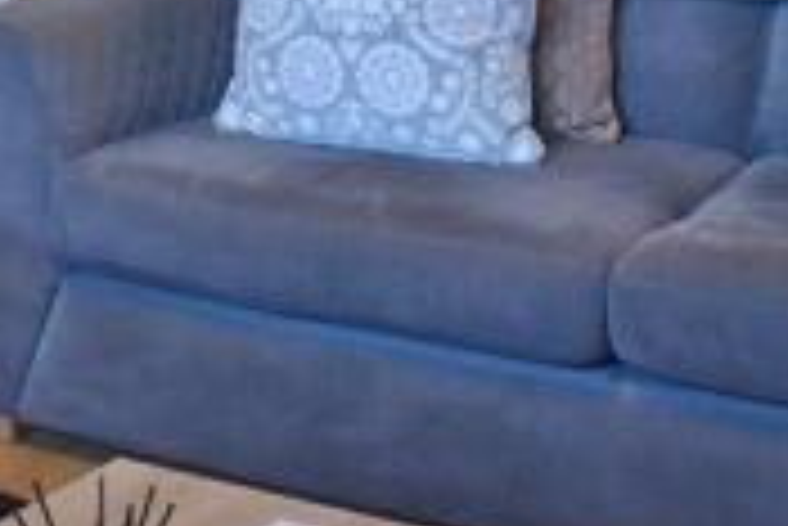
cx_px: -367
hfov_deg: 18.1
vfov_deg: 12.7
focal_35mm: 101
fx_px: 2213
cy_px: -312
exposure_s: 1/6
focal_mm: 18
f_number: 13
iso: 1000
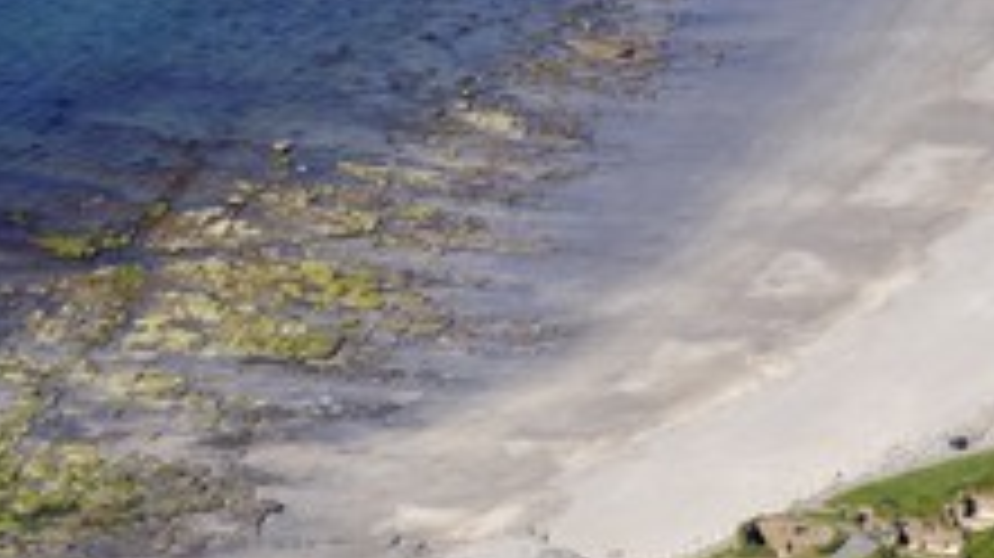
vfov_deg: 3.0
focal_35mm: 398
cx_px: 756
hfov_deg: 5.4
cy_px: 410
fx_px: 10484
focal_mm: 200
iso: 400
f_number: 9
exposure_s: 1/800
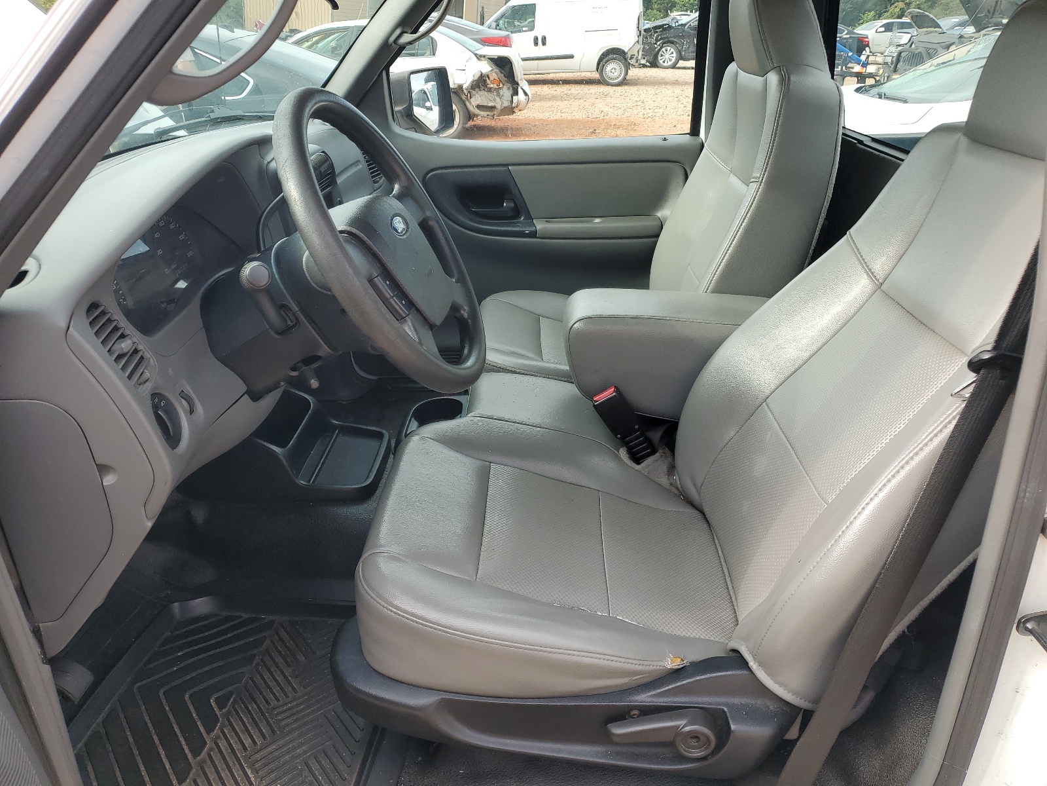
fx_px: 786
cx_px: 524
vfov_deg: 53.1
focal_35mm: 26
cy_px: 393
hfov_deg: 67.3
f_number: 1.5
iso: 50
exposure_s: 1/263
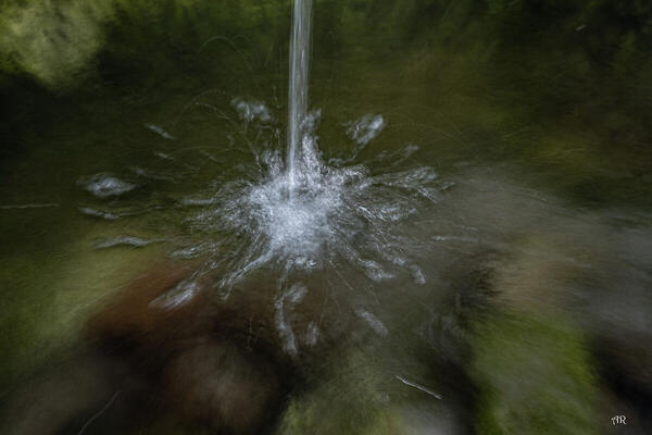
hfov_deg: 28.1
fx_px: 1304
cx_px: 326
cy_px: 218
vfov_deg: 18.9
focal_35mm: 72
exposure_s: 1/5
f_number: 6.3
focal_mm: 48
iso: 100
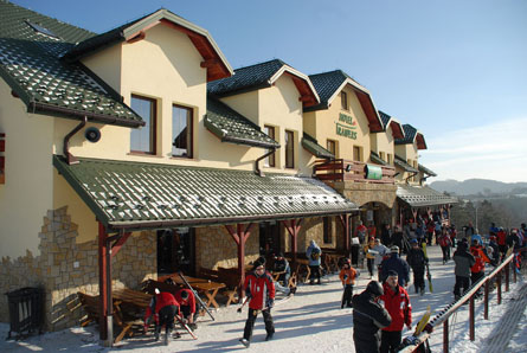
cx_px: 264
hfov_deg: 67.3
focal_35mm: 27
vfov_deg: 48.1
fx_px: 396
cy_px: 176
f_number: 8
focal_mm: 18
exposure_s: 1/250
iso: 100
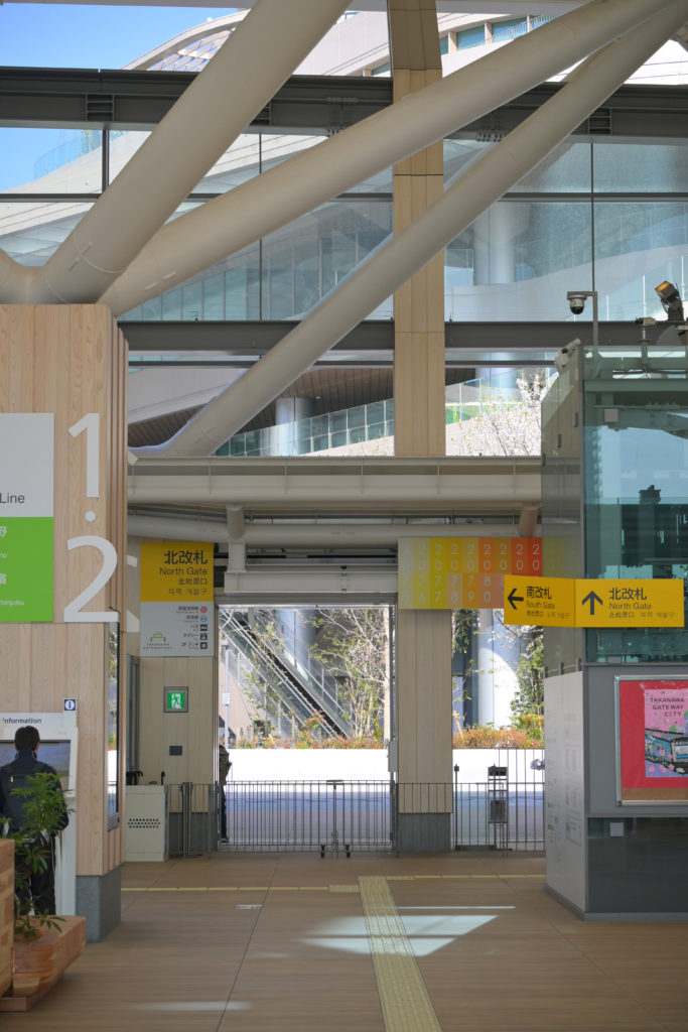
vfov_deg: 27.0
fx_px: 2149
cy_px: 516
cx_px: 344
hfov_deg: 18.2
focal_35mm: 75
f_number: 4.5
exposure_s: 1/320
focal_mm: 50
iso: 100
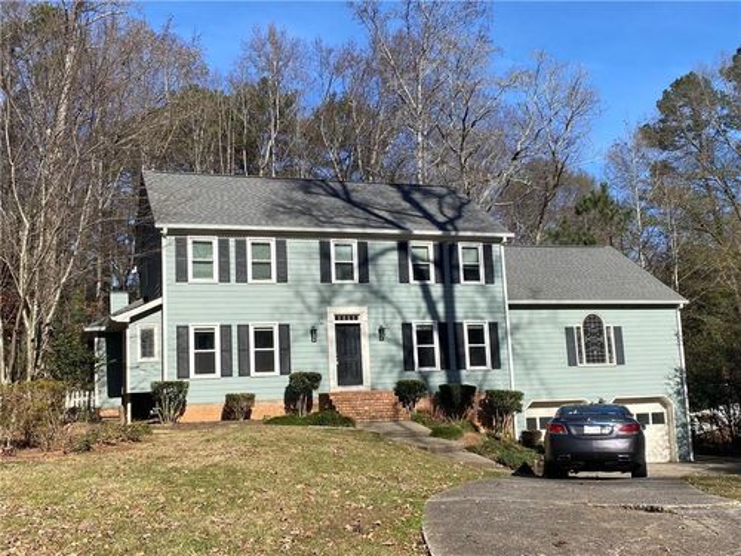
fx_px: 557
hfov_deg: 67.3
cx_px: 370
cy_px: 278
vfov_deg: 53.1
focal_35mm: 26
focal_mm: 4.25
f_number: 1.8
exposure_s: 1/2513
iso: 32
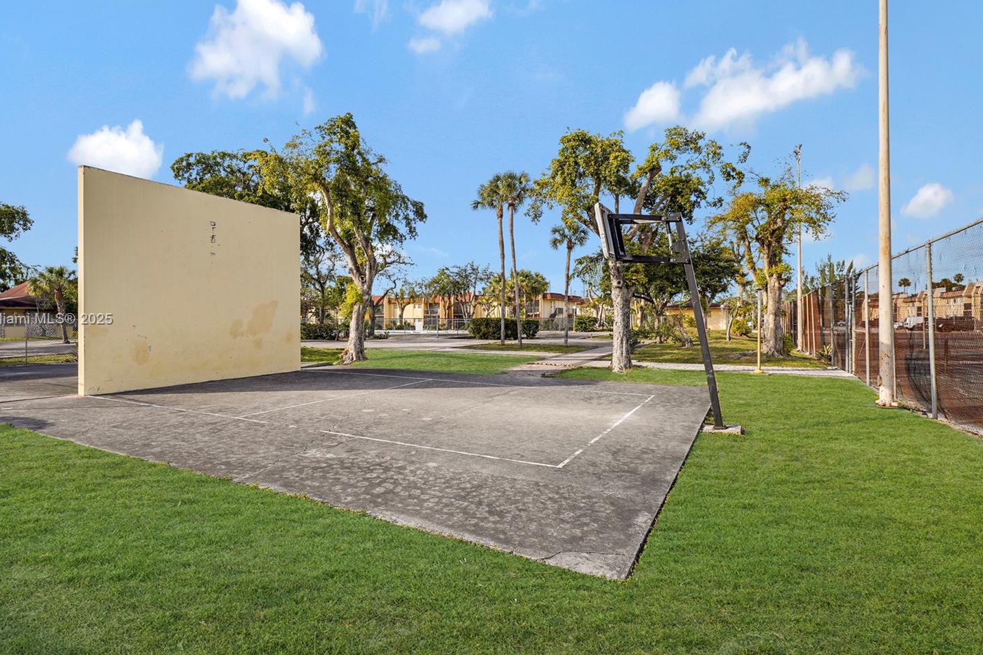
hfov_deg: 86.6
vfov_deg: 64.5
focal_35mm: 19
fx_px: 519
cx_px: 442
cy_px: 320
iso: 100
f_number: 9
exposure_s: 1/100
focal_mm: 17
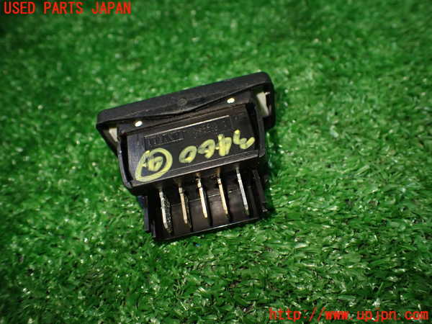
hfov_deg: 60.0
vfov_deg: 46.8
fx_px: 374
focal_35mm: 30
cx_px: 216
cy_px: 162
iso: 400
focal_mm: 5.4
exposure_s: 1/125
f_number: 2.3
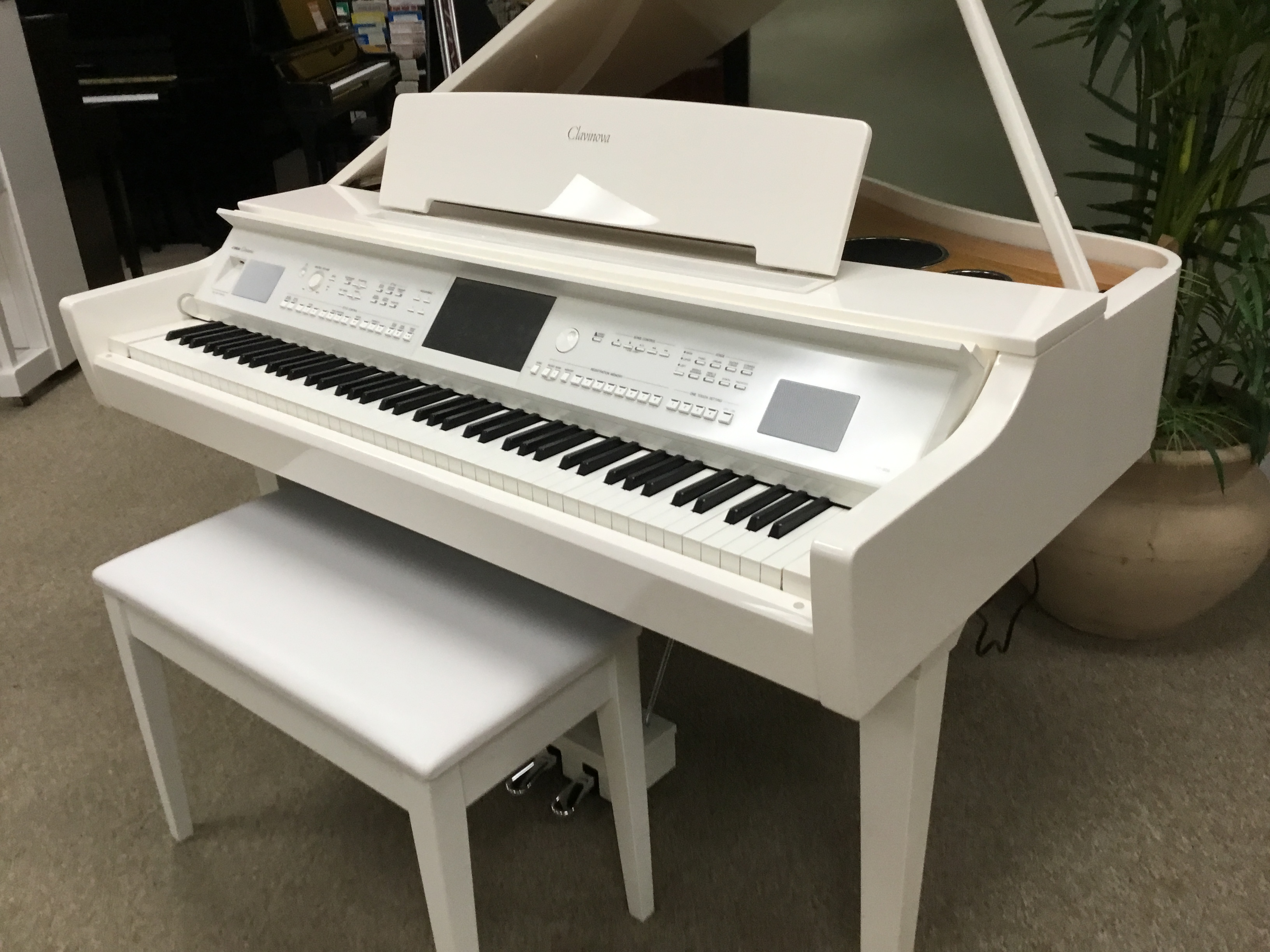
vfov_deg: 45.4
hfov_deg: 58.4
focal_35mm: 31
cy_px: 476
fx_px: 1137
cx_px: 635
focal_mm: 3.3
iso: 100
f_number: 2.4
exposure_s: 1/30
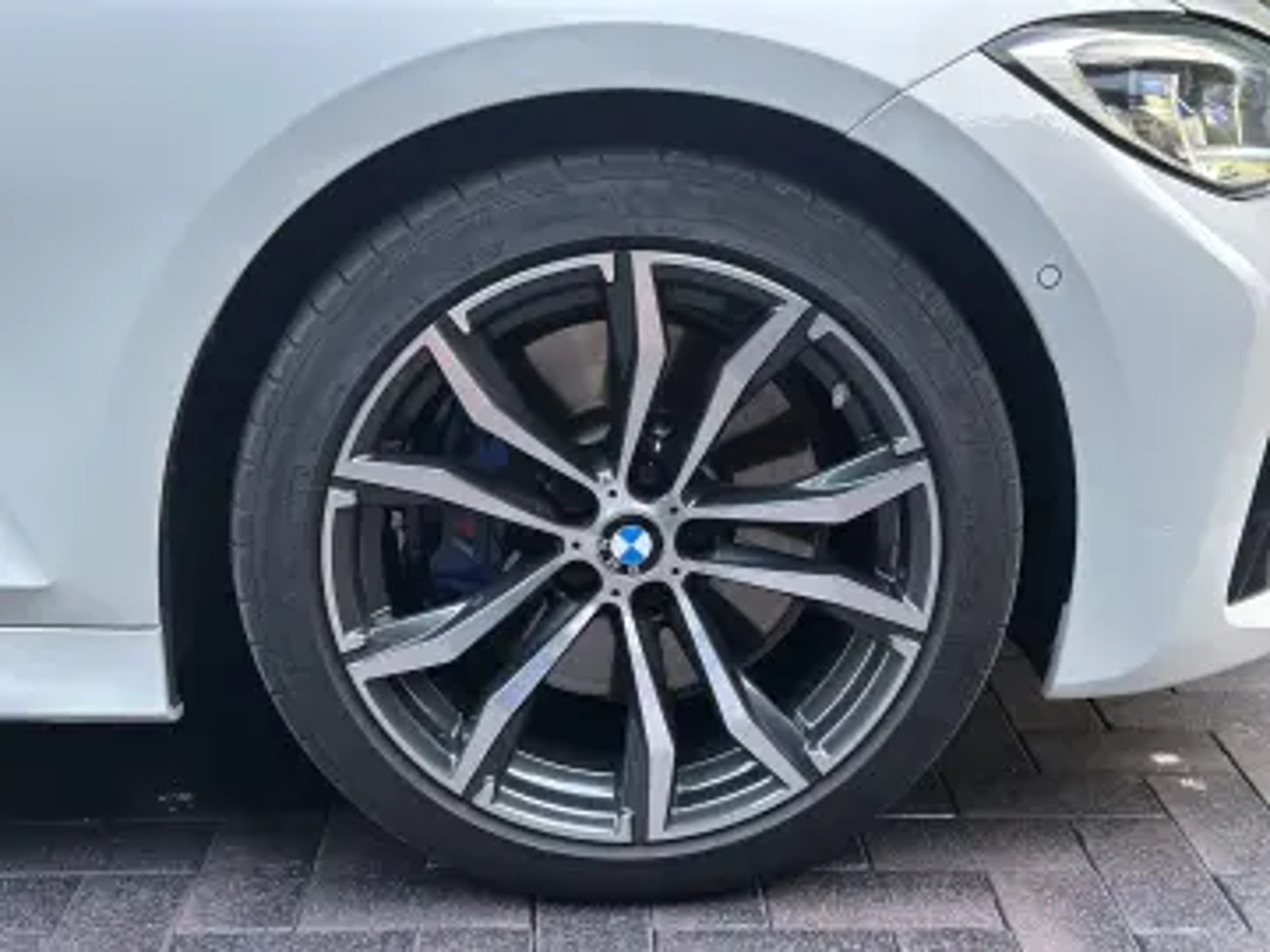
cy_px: 476
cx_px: 635
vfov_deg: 30.3
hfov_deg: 39.7
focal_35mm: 48
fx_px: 1761
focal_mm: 6.86
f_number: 1.78
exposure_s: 1/40
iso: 400
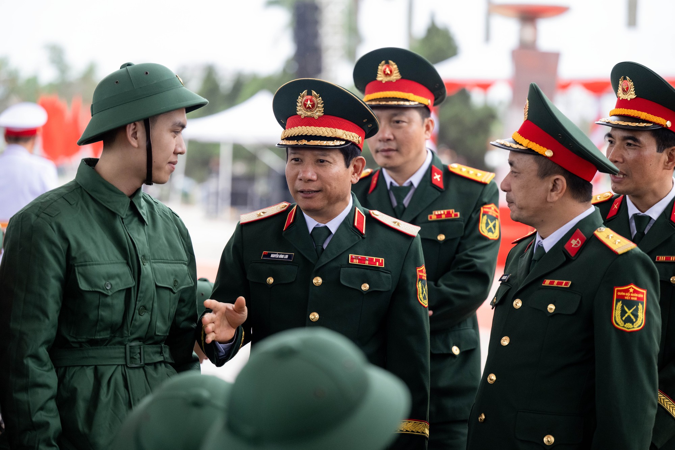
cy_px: 225
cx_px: 338
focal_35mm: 103
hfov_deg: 19.8
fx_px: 1931
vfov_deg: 13.3
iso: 2000
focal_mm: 103
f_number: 2.8
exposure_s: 1/320
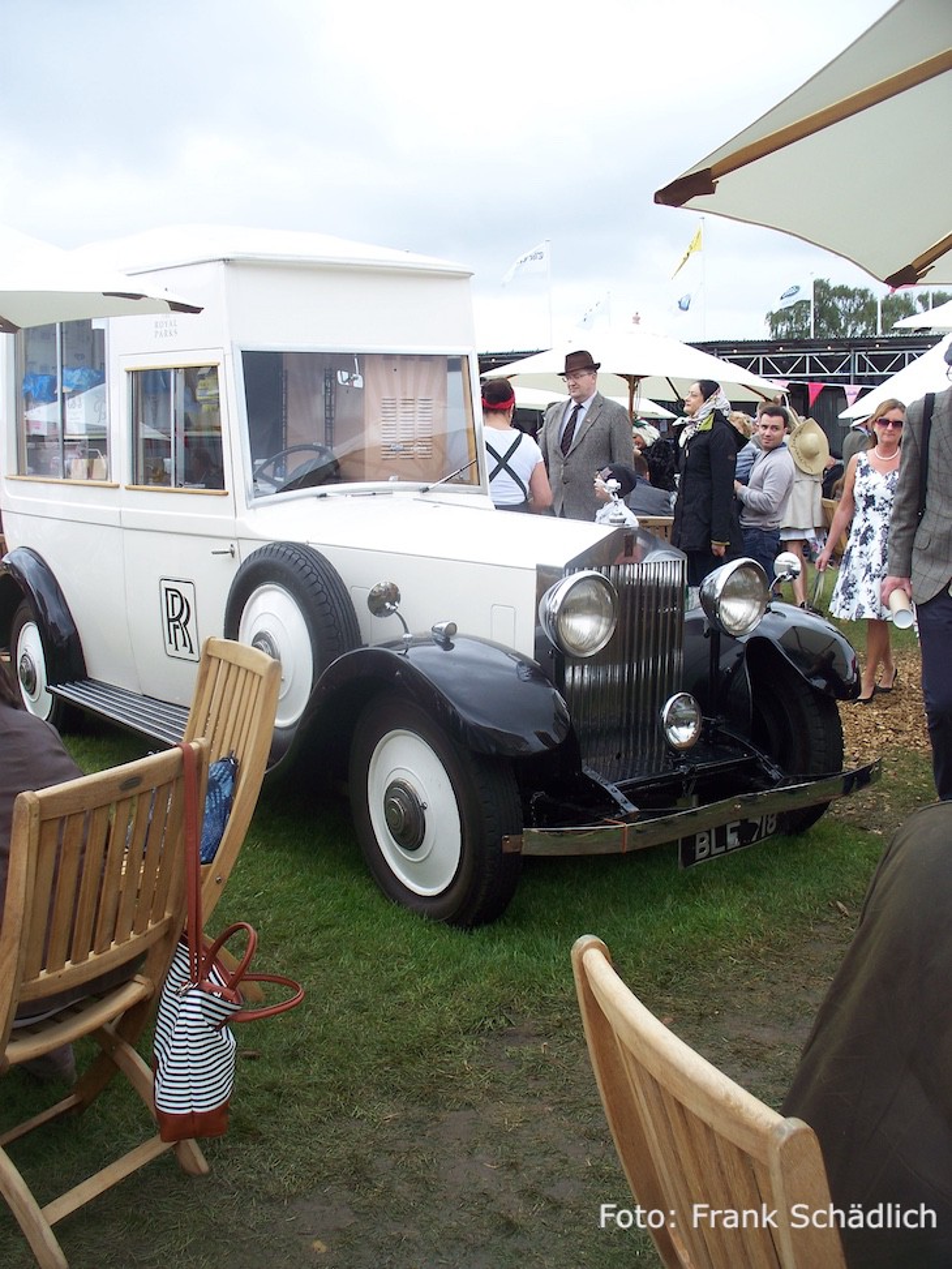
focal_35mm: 36
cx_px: 476
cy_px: 634
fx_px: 1320
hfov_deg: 39.7
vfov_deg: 51.3
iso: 80
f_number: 2.8
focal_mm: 7.54
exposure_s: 1/125
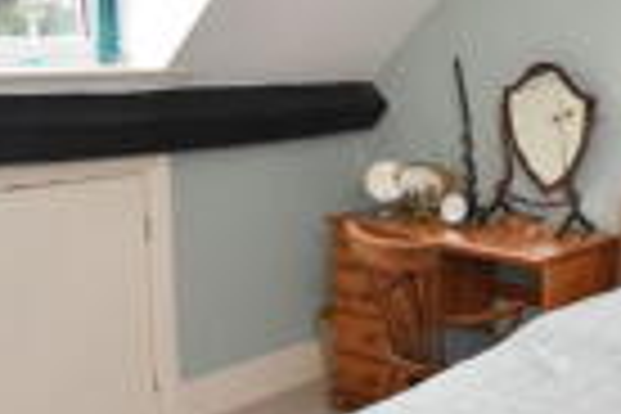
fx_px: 978
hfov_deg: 31.2
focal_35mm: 57
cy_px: 169
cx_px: 688
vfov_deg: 23.9
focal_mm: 11
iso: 800
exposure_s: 1/160
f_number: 4.5
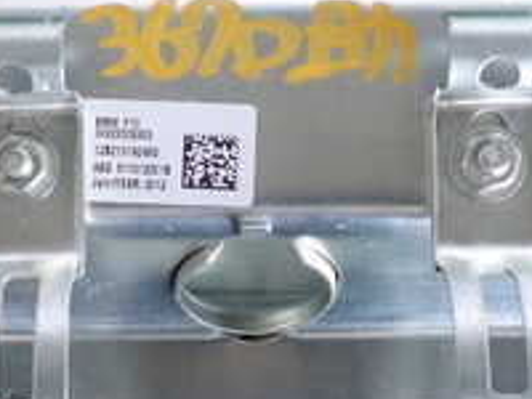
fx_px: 1383
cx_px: 255
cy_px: 221
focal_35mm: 90
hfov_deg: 21.8
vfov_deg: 16.4
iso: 160
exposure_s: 1/60
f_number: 2.3
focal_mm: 5.4
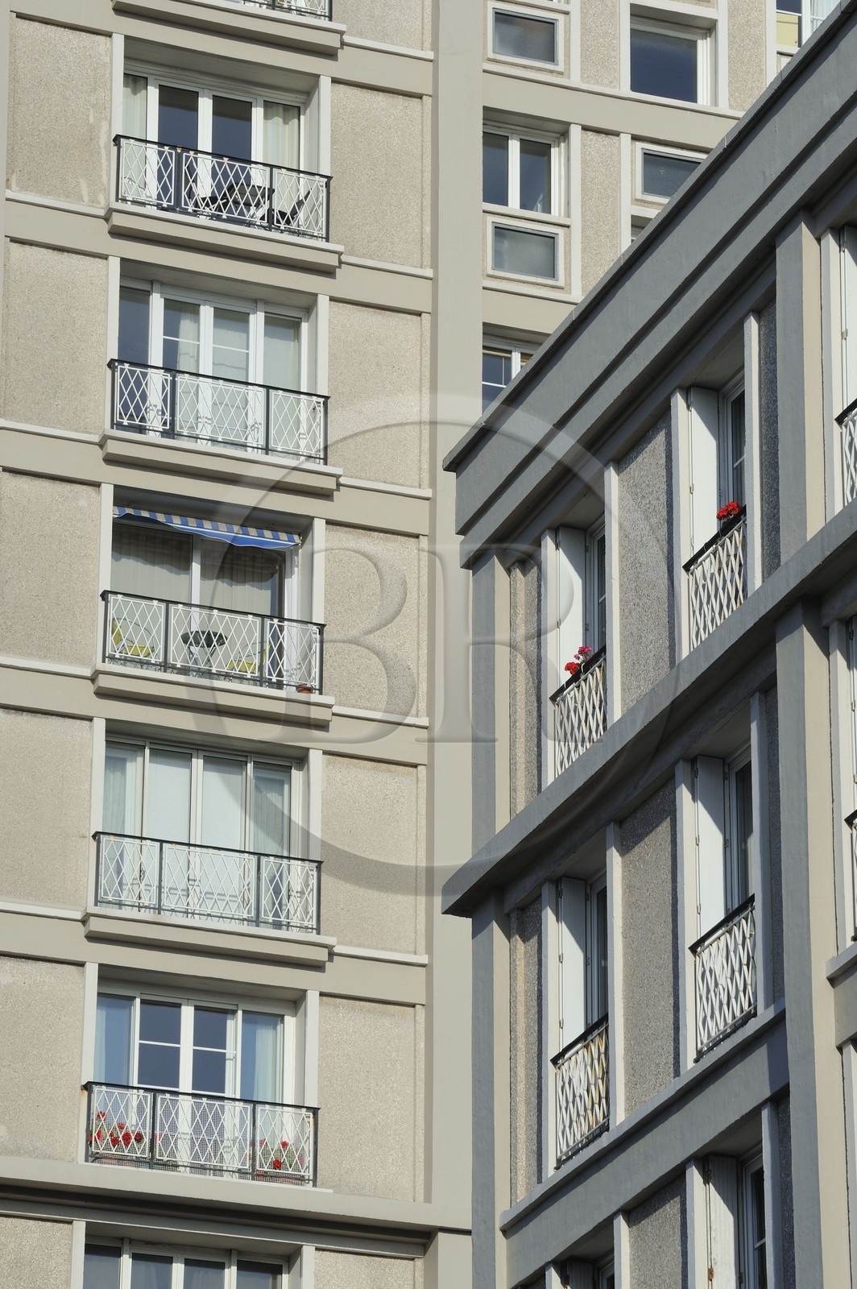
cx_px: 428
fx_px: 5007
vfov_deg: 14.7
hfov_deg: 9.8
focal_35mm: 140
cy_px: 644
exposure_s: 1/250
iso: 200
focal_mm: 140
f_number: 13
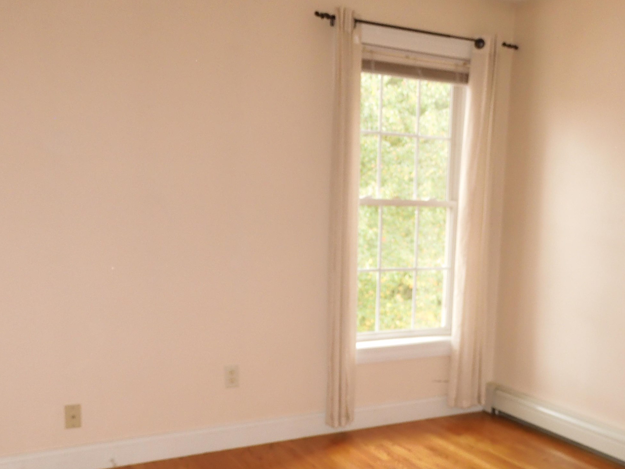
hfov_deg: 48.6
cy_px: 349
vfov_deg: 36.9
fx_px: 686
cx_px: 380
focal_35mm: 38
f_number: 3.4
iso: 220
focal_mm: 4.3
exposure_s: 1/30
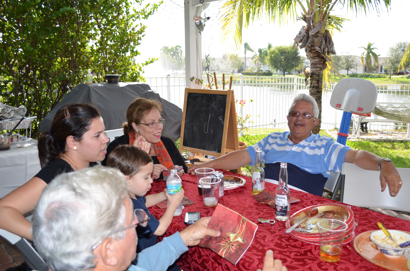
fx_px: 386
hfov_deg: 55.8
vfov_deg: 38.7
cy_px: 148
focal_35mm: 34
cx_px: 223
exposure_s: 1/200
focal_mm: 20
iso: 100
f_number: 4
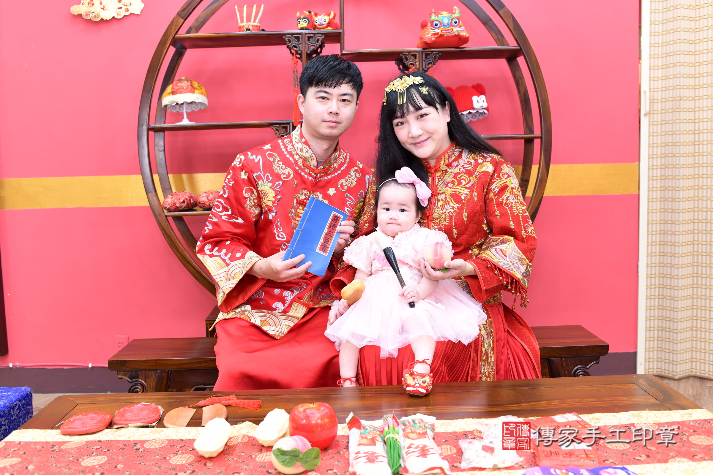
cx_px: 356
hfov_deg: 54.4
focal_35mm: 35
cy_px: 238
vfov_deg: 37.9
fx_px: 693
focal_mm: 35
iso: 1000
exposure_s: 1/200
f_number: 4.5
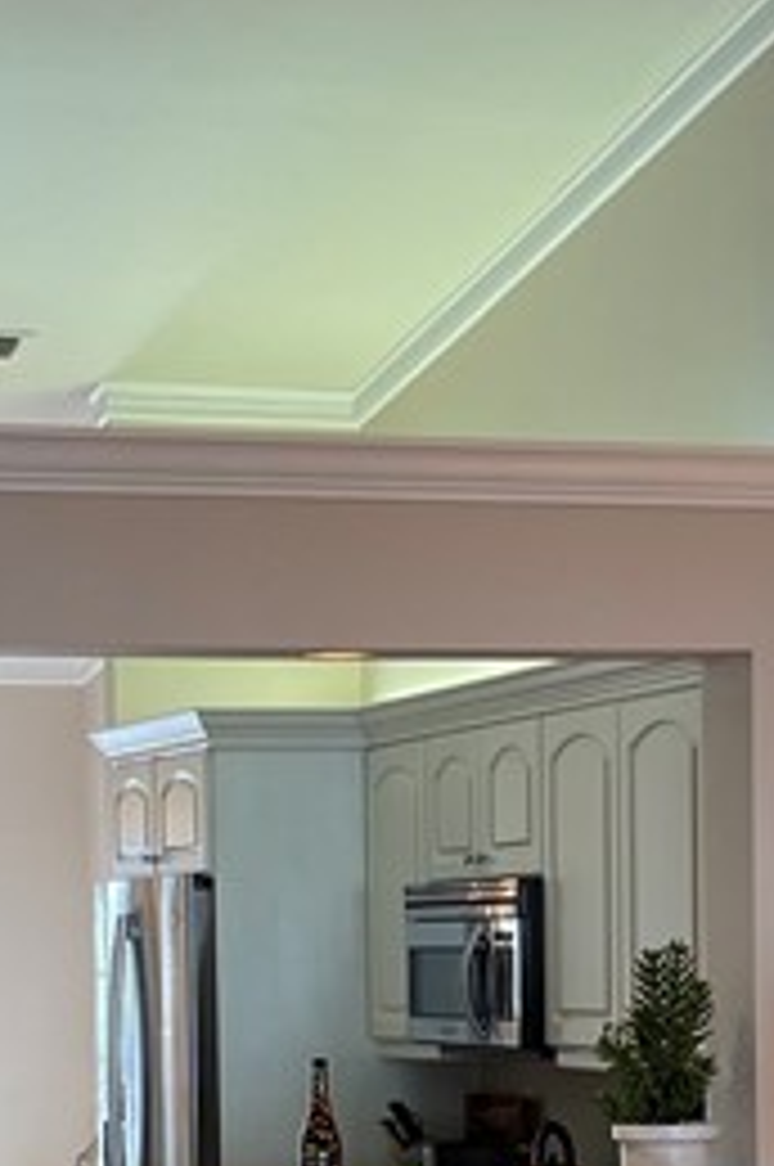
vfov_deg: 19.5
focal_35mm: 103
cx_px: 351
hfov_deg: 13.3
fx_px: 3330
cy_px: 1071
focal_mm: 5.1
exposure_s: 1/120
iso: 125
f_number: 1.6
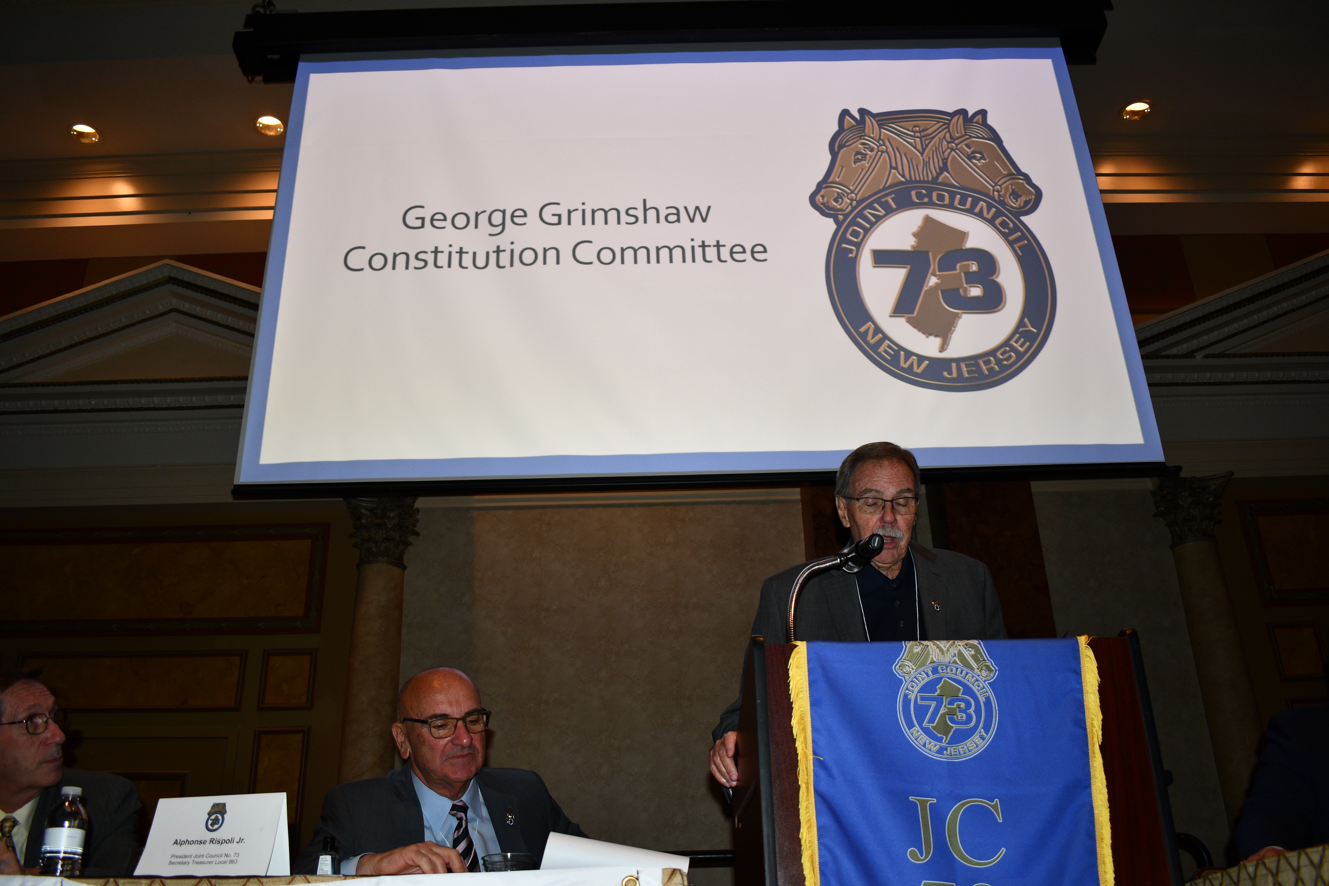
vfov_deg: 42.3
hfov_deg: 60.3
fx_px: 1144
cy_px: 443
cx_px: 664
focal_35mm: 31
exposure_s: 1/125
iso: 250
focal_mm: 21
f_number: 3.8
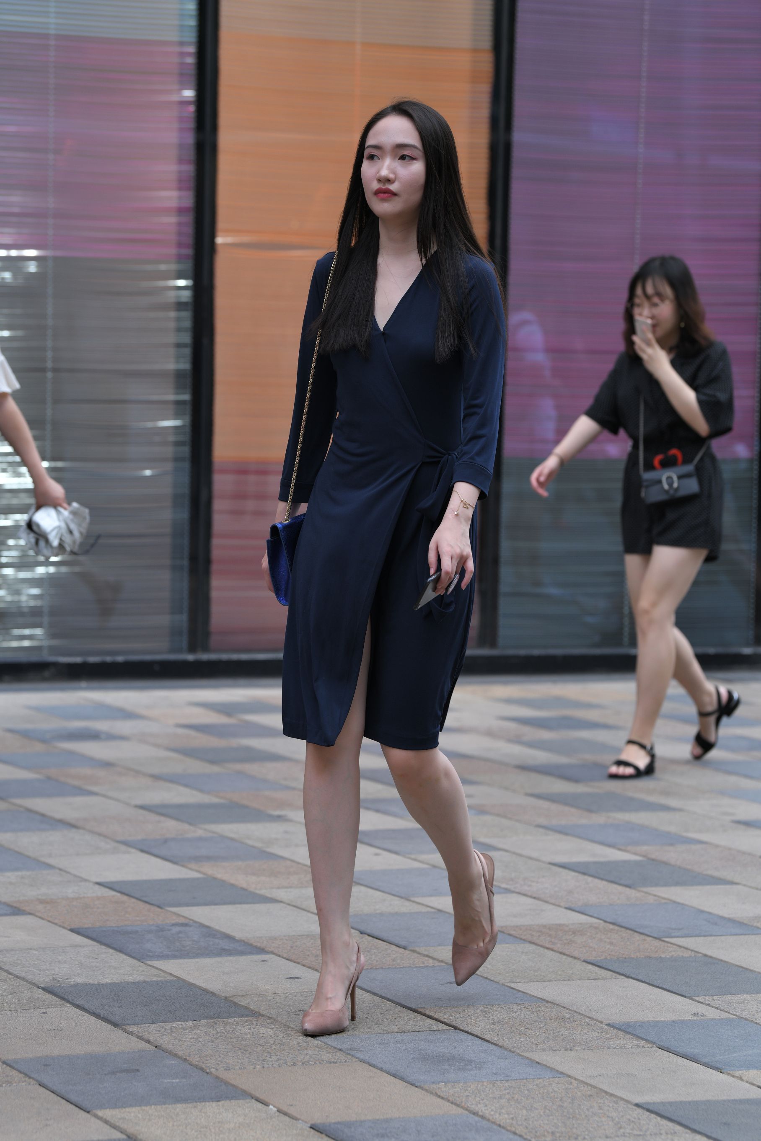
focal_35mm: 116
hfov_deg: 11.8
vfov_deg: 17.6
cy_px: 570
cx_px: 380
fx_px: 3678
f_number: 5
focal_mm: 116
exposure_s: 1/800
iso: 360
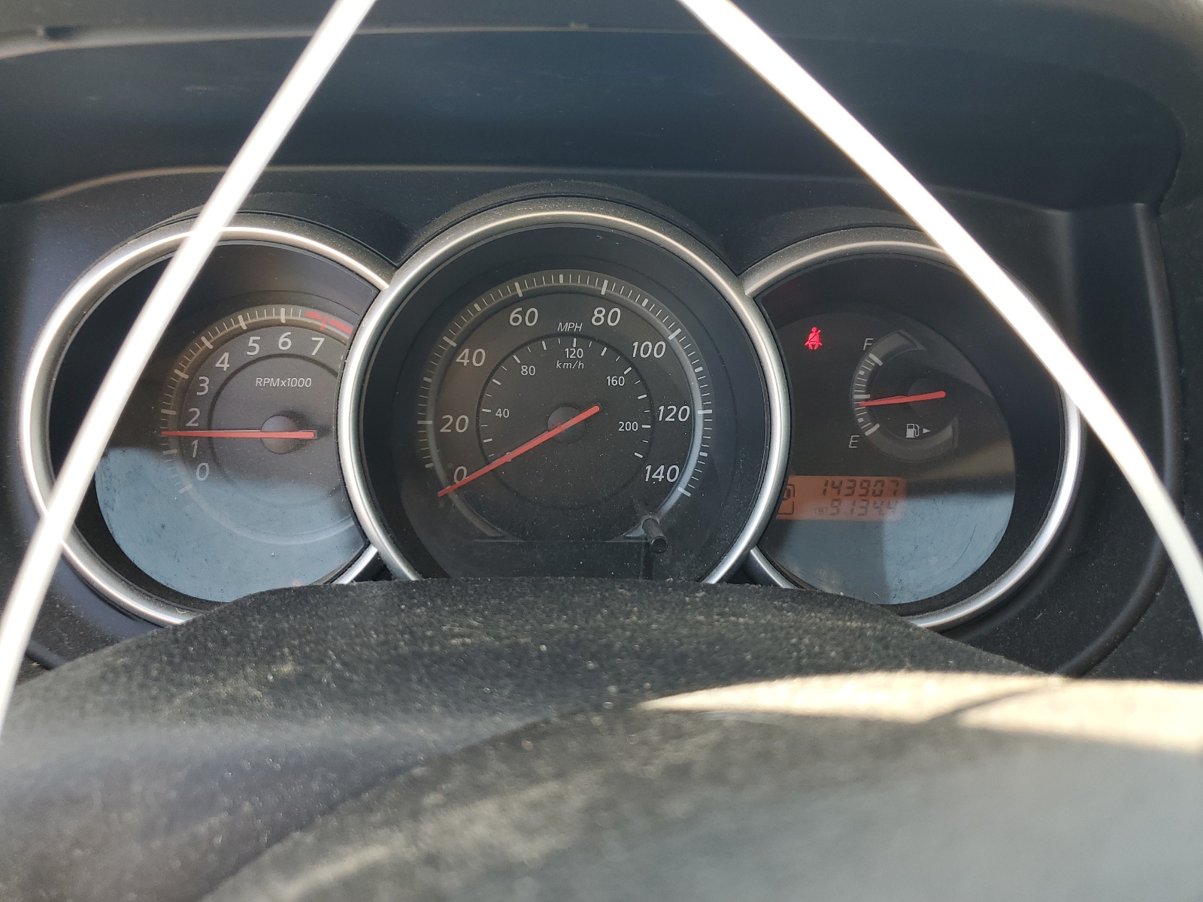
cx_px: 602
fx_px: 904
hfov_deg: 67.3
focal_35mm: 26
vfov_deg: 53.1
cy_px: 451
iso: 50
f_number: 1.5
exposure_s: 1/145
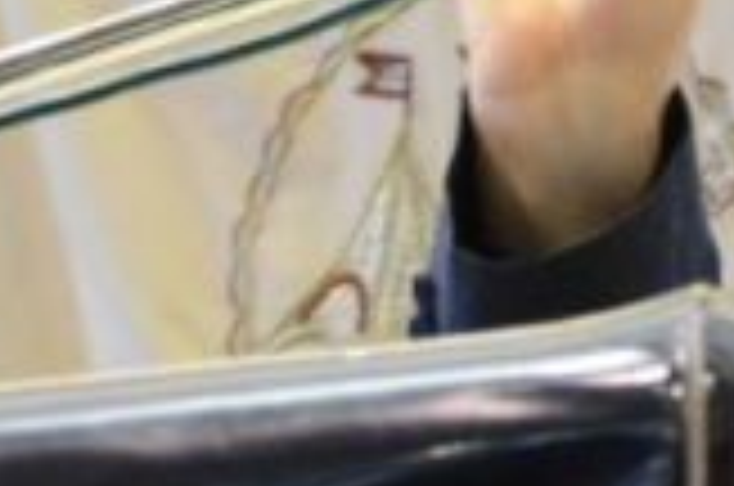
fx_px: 27881
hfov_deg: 1.5
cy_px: -243
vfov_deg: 1.0
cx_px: 851
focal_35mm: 1370
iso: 1600
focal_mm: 145
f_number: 5.6
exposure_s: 1/40
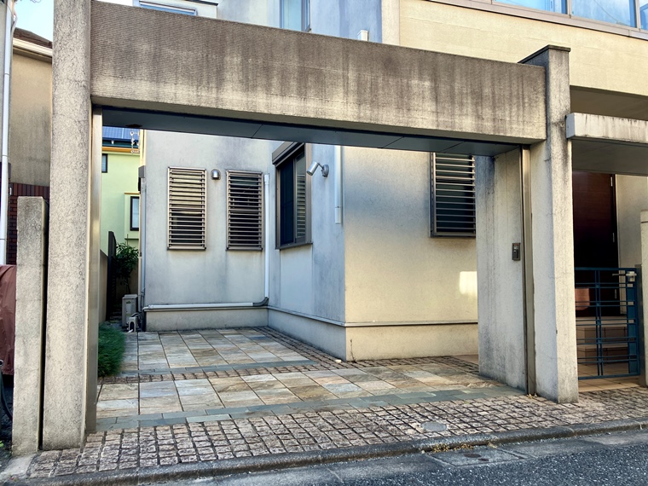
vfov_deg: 49.7
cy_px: 243
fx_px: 524
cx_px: 324
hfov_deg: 63.4
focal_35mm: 28
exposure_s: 1/267
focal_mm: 3.99
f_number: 1.8
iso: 25
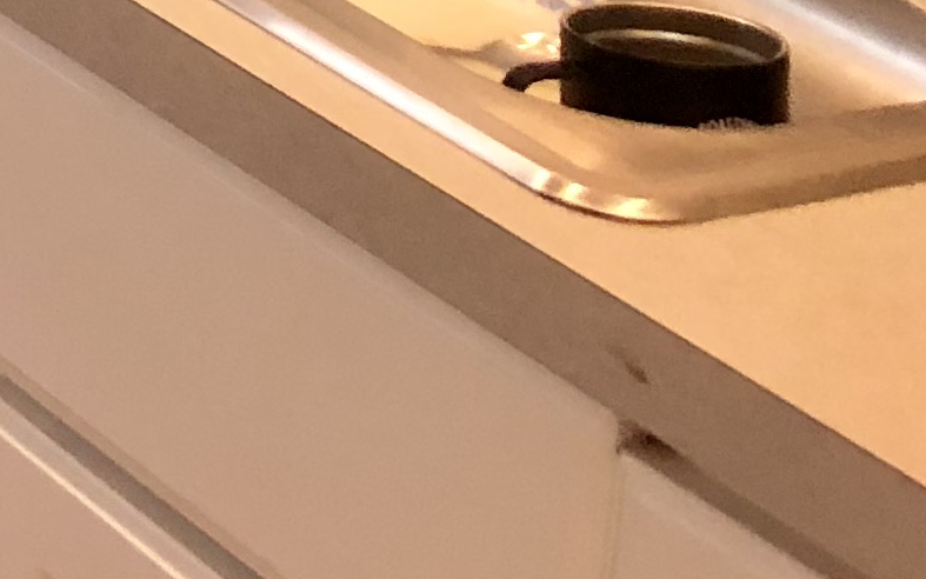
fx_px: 3836
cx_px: -1294
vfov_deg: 7.8
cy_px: -1003
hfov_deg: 11.4
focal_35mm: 152
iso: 80
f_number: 1.8
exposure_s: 1/15
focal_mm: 3.99
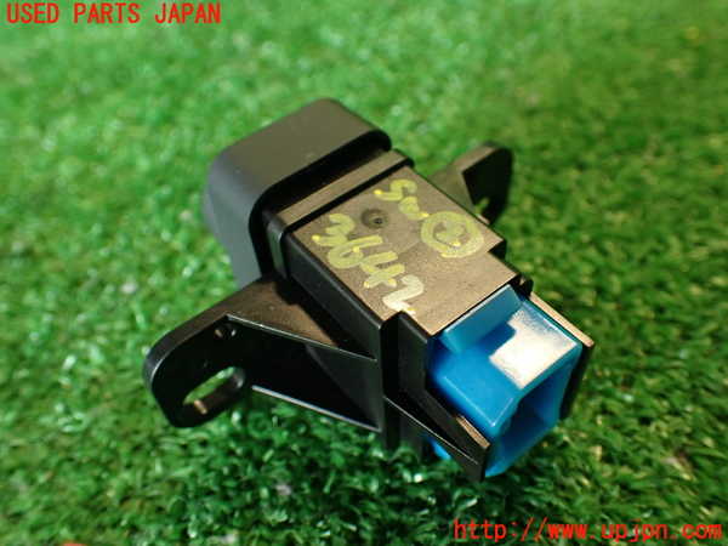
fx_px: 673
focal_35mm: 32
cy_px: 273
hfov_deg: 56.8
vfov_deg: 44.2
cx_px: 364
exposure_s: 1/30
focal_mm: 5.79
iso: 250
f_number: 2.4
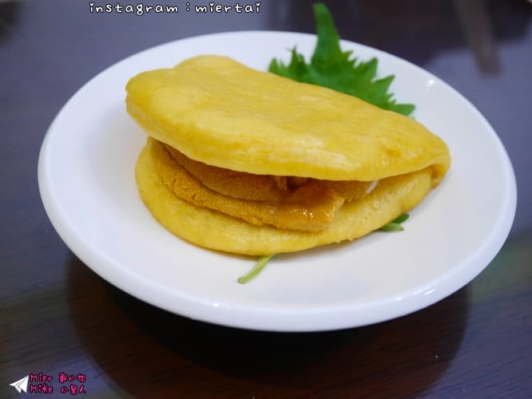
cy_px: 200
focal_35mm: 40
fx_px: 615
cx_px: 266
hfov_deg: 46.8
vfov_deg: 36.0
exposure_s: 1/60
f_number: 4.6
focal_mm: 20
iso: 1600
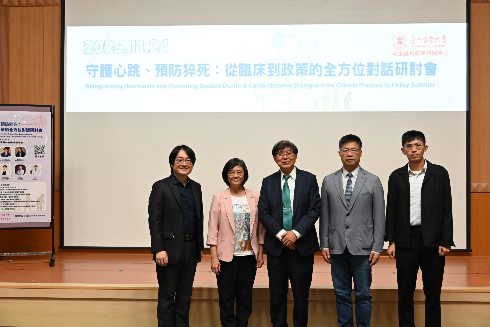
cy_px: 164
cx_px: 245
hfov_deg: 41.9
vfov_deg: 28.7
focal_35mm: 47
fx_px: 640
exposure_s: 1/80
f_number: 5.3
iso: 3200
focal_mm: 47
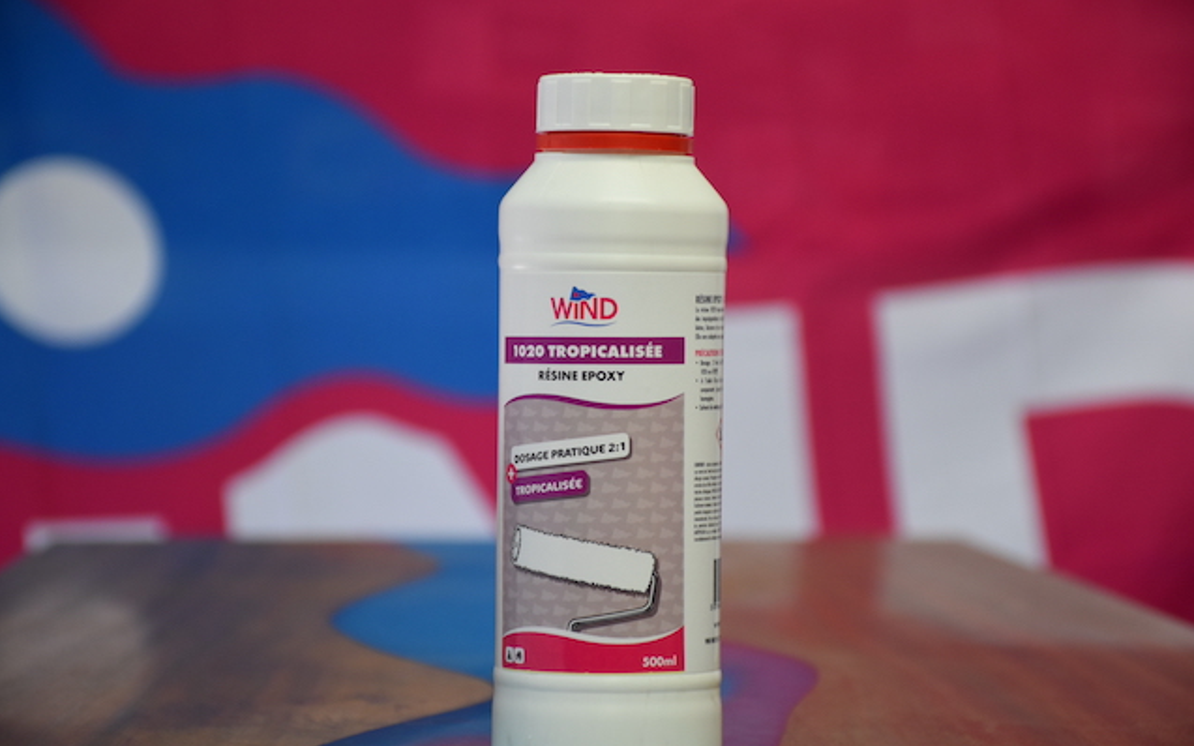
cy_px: 389
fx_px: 4247
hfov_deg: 16.0
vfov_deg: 10.0
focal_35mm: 131
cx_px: 596
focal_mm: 85
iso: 800
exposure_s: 1/60
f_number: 5.3
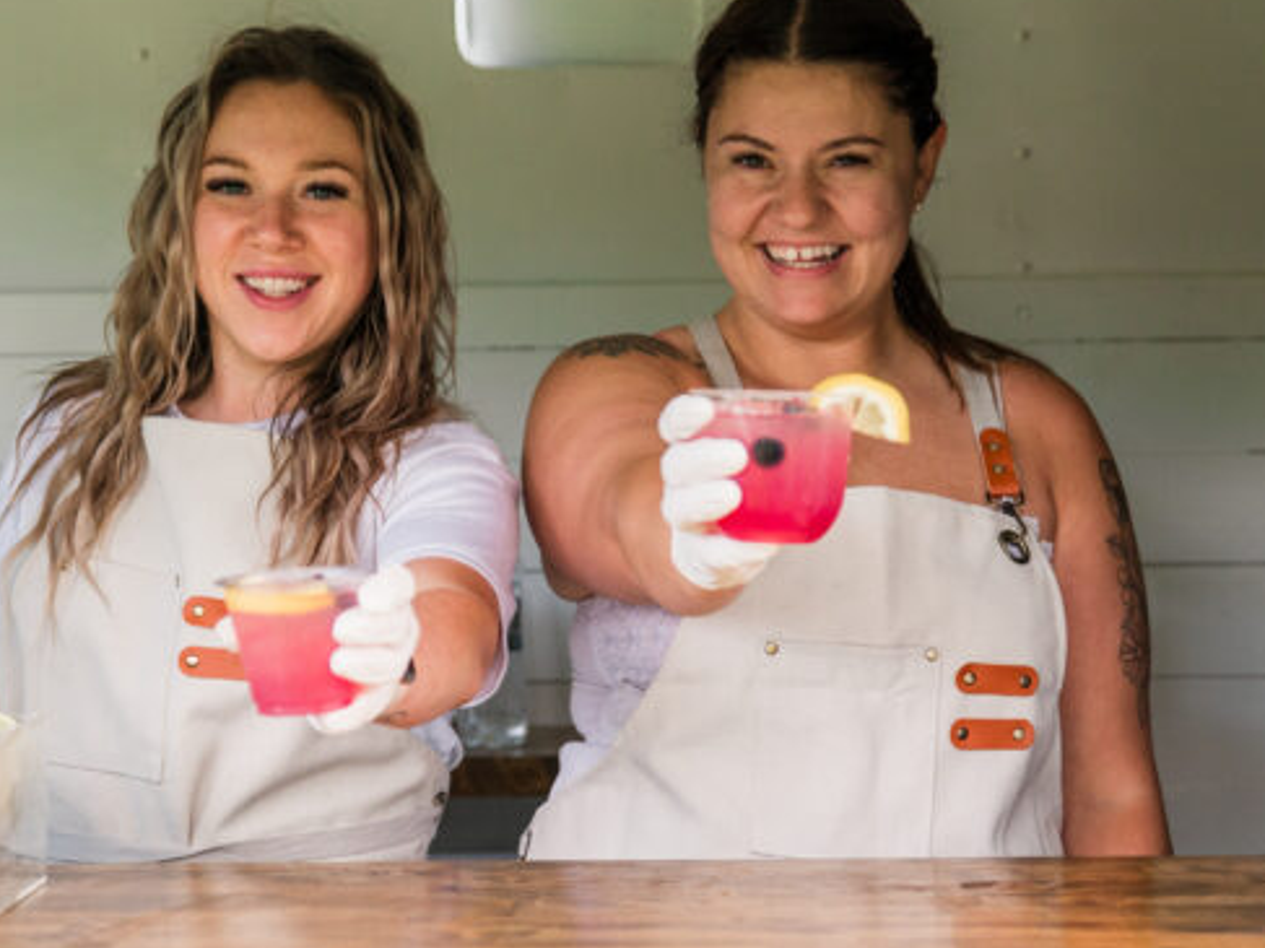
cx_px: 556
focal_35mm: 105
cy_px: 534
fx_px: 3836
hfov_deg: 18.7
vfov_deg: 14.1
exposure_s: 1/1000
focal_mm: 52
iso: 500
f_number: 2.8
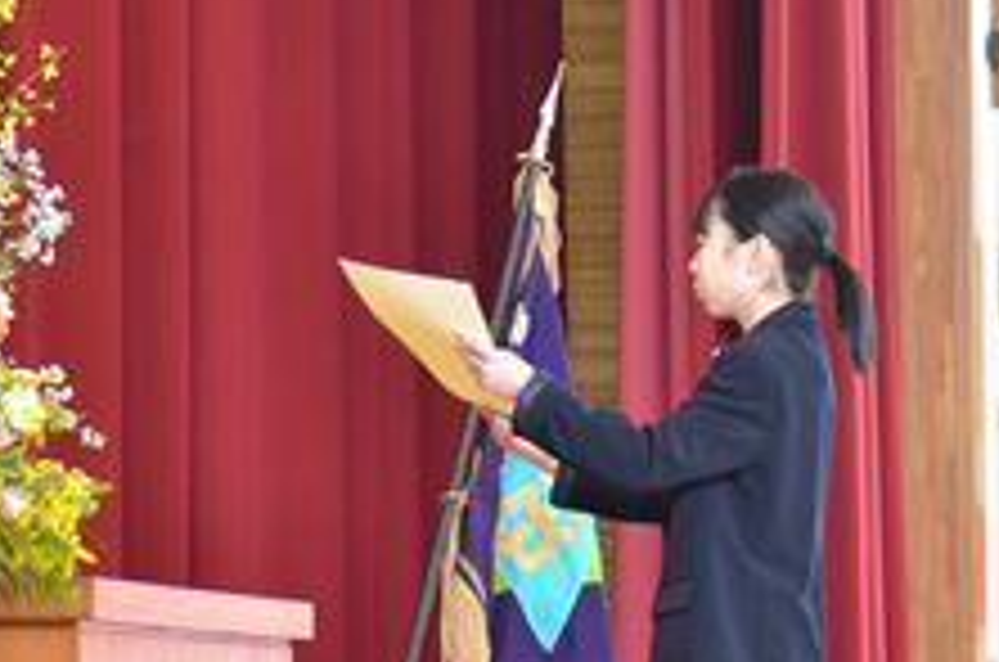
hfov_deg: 8.9
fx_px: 6369
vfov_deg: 5.9
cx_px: 130
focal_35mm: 230
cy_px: 493
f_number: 5.6
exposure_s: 1/100
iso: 1600
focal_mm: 68
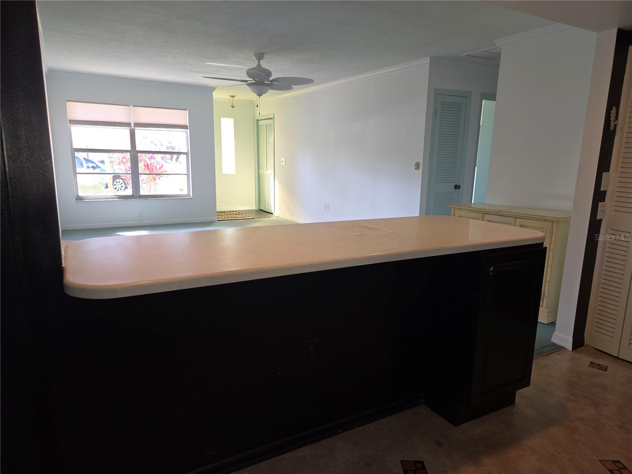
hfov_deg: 73.9
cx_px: 316
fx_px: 420
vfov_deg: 58.9
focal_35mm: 23
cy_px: 237
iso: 64
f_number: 1.8
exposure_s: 1/60
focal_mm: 5.4
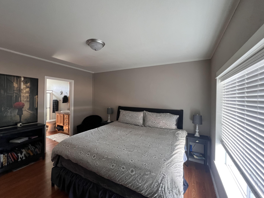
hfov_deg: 102.0
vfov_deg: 85.7
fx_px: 107
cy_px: 98
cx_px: 127
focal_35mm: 14
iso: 400
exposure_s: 1/60
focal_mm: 1.57
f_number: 1.8
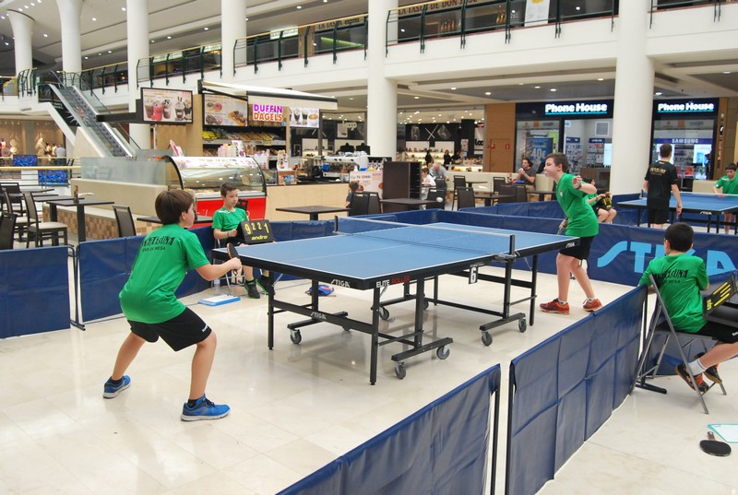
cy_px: 248
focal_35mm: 30
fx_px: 616
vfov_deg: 43.8
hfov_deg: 61.8
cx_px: 369
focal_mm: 20
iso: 800
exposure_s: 1/125
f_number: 6.3
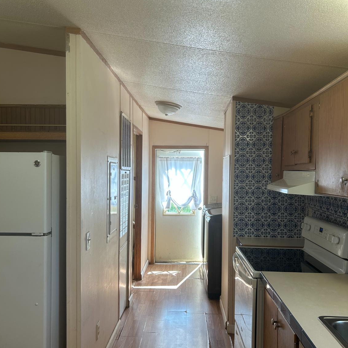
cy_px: 184
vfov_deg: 52.5
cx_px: 172
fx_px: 353
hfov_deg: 52.5
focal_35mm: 31
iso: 40
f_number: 1.5
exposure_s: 1/128
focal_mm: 5.7
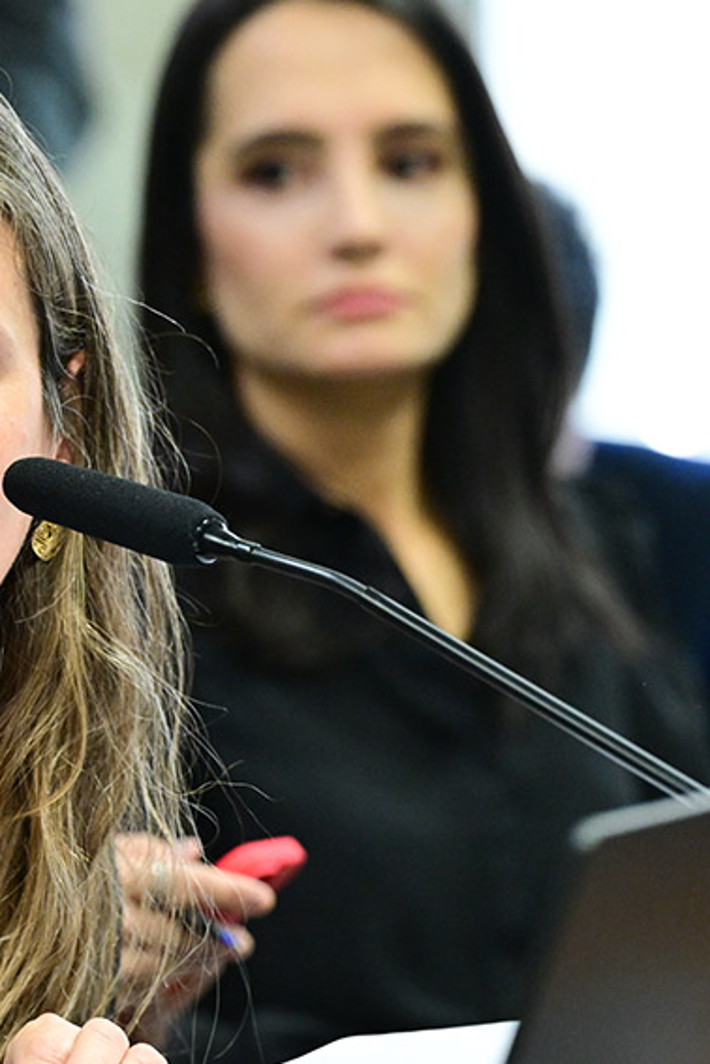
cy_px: 531
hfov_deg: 3.0
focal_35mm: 454
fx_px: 13430
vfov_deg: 4.5
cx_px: 23
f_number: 4.5
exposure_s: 1/200
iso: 4000
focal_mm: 200
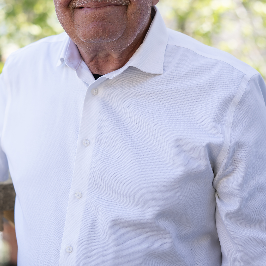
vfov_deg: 21.3
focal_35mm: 81
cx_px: 99
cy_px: 75
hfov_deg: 21.3
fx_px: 704
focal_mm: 50
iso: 100
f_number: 2.8
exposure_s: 1/250
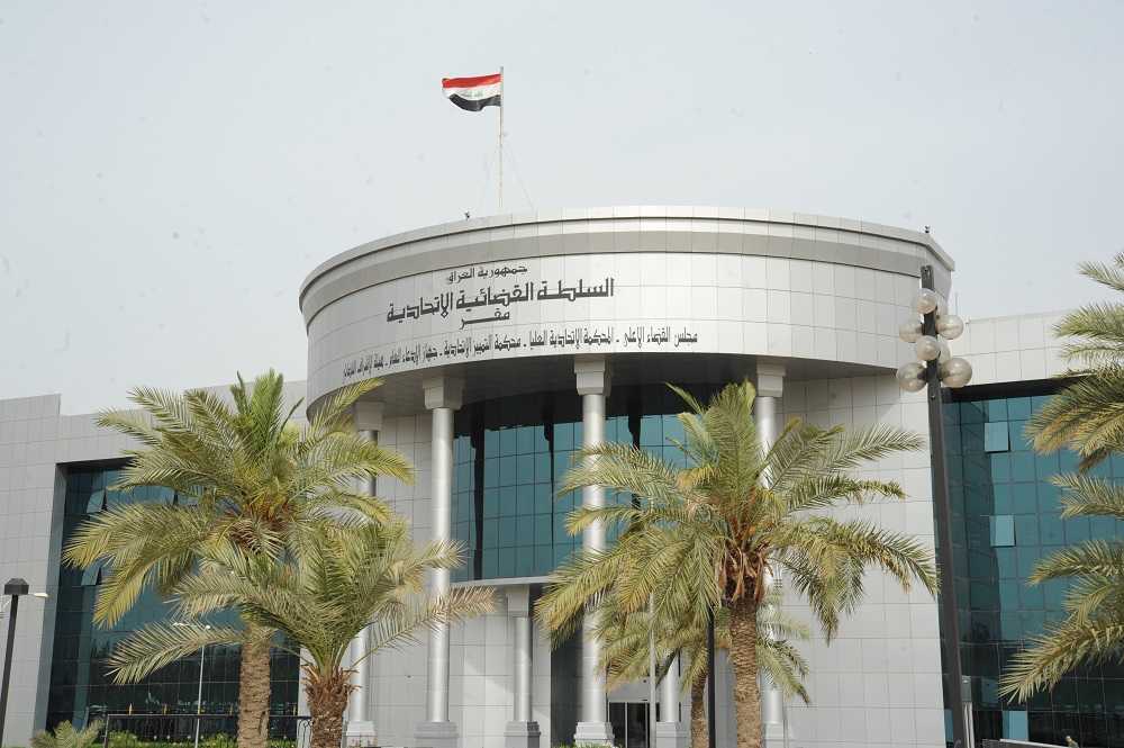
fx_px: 1560
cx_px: 562
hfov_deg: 39.6
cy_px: 374
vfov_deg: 26.9
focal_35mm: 50
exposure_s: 1/800
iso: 800
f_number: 14
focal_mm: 50
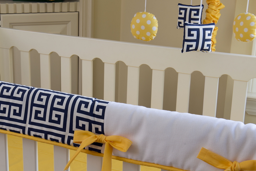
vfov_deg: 16.1
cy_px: 153
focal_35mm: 84
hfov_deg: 24.1
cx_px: 86
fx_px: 597
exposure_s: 1
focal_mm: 45
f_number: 13
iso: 100
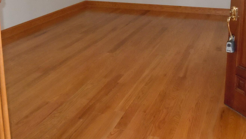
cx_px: 140
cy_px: 17
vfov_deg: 21.1
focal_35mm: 56
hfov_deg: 37.1
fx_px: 365
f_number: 4
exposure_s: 1/60
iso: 800
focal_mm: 5.9
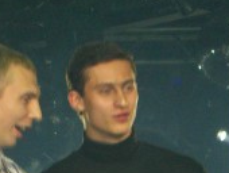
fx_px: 2219
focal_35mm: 335
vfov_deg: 4.4
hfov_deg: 5.9
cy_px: 169
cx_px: 69
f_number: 4.8
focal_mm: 19.7
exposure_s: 1/60
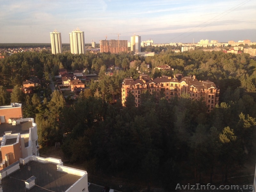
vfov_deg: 42.9
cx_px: 128
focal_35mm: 33
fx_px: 244
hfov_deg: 55.4
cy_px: 96
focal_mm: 4.12
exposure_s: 1/308
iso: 50
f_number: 2.4
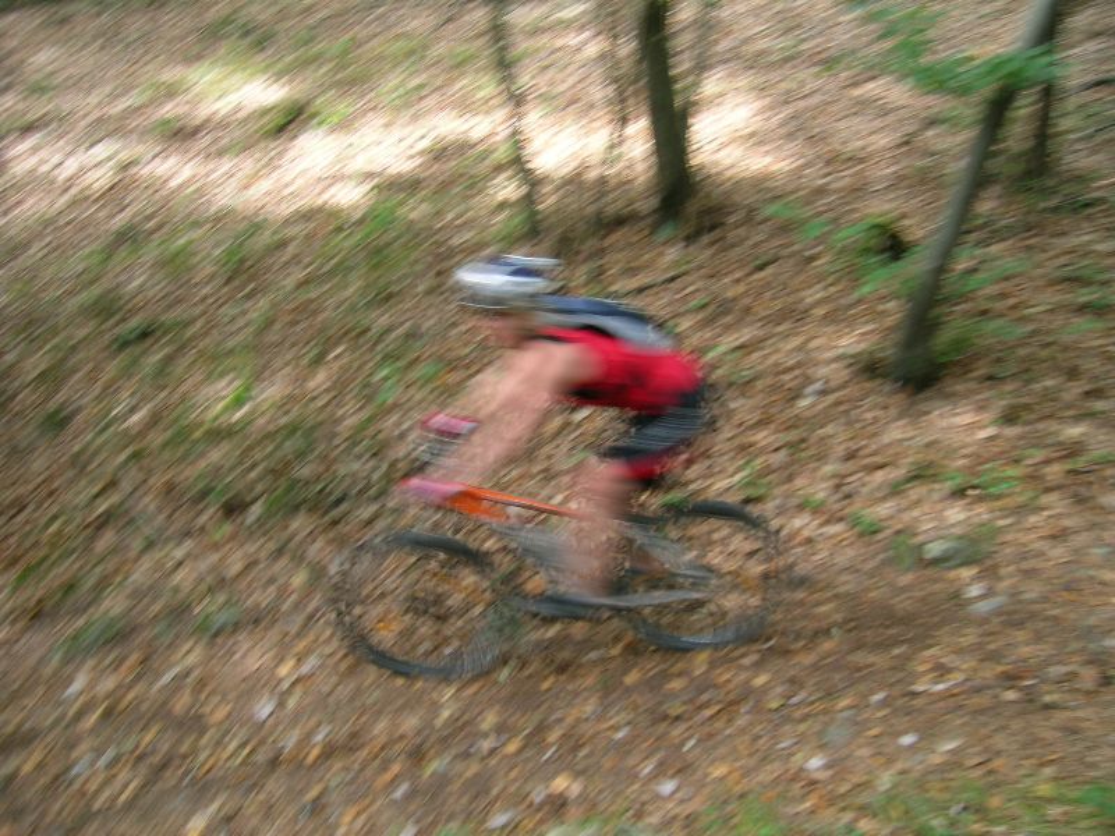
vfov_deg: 25.2
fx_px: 1868
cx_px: 558
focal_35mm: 58
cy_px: 418
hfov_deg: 33.2
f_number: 2.8
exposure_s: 1/23.3
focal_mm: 5.8
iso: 50
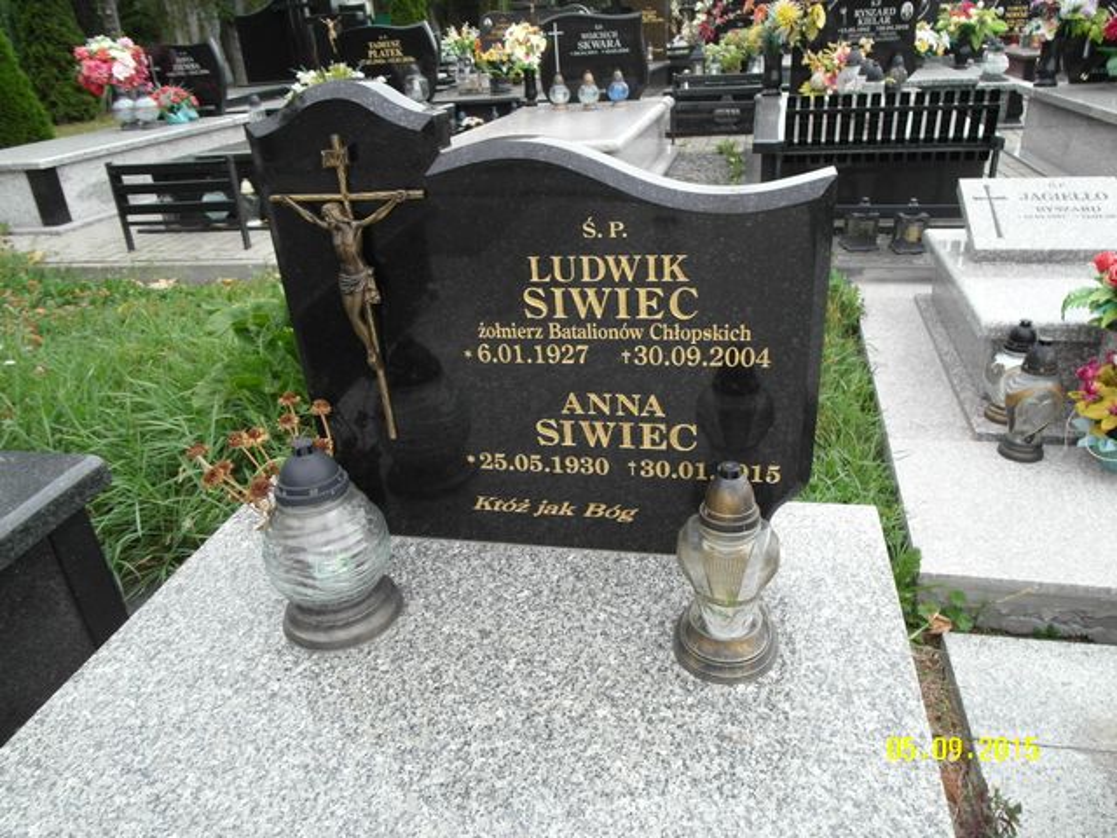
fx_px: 774
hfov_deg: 71.6
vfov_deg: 56.8
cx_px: 558
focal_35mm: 24
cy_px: 419
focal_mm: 5.2
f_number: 3.4
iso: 100
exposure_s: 1/90
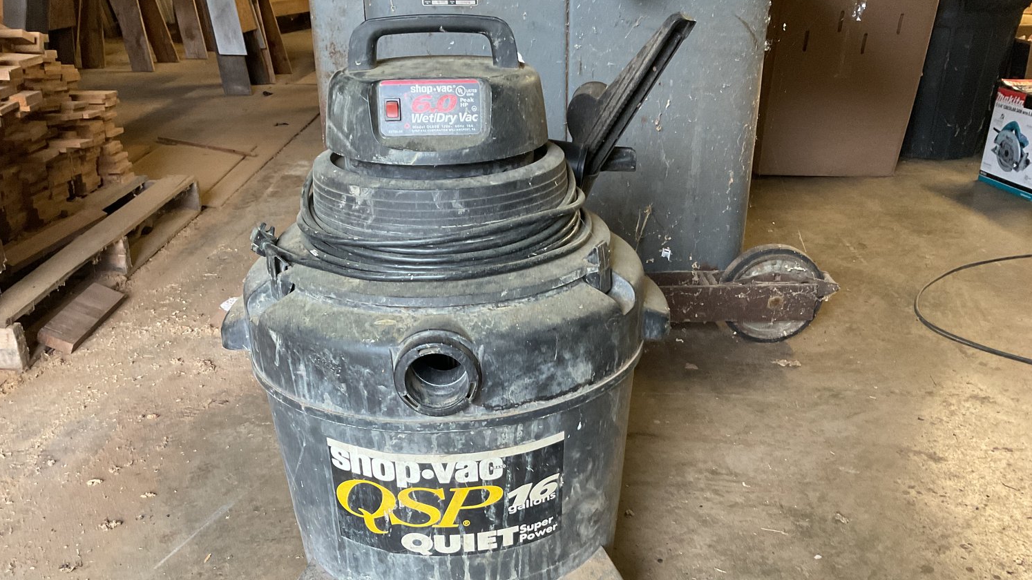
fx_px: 876
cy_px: 353
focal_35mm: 32
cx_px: 518
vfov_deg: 36.5
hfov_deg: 61.0
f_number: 1.8
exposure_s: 1/60
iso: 200
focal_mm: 3
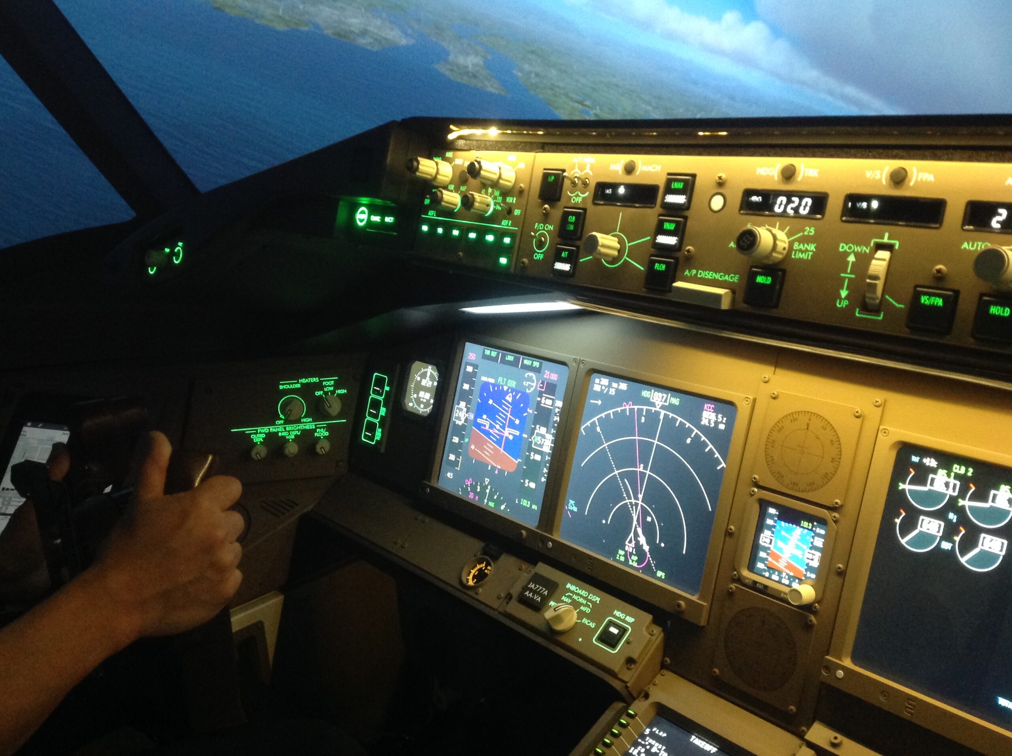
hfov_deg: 52.7
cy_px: 378
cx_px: 506
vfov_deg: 40.6
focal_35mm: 35
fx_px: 1022
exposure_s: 1/15
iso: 320
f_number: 2.4
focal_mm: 4.28
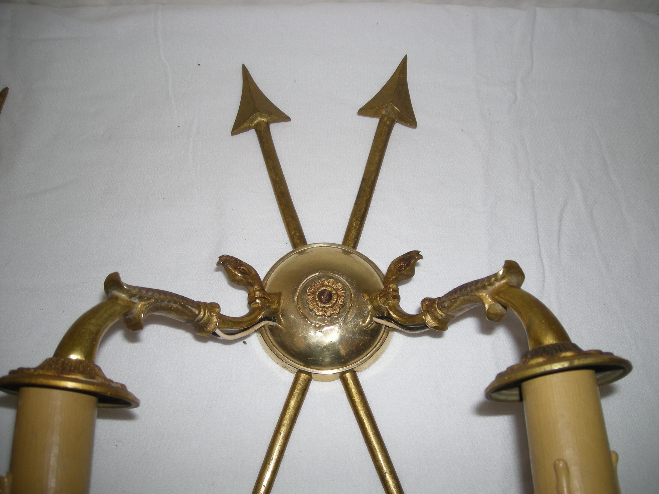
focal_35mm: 35
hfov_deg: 52.6
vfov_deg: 40.7
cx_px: 330
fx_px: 666
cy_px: 247
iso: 50
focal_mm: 5.7
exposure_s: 1/39.4
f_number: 2.8
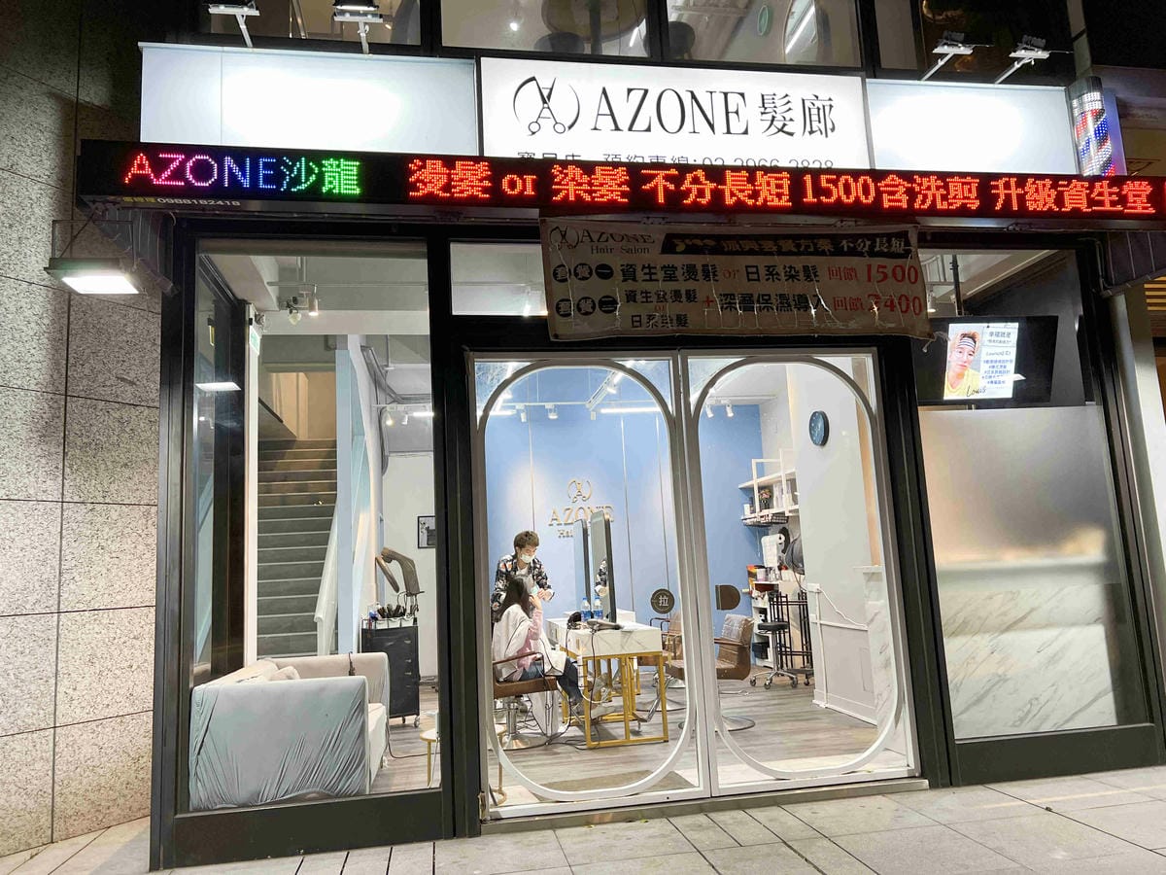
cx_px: 583
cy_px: 438
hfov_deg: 67.3
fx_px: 876
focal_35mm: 26
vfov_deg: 53.1
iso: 100
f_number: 1.5
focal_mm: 5.7
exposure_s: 1/120
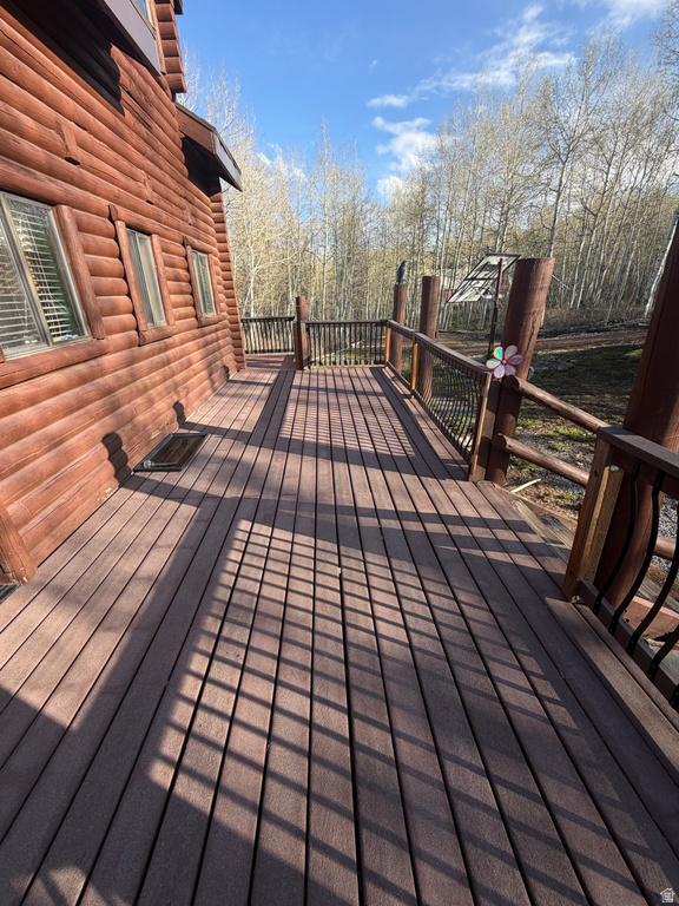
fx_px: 366
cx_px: 340
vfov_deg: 102.1
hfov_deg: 85.7
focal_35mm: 14
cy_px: 453
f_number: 2.2
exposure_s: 1/514
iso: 40
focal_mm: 2.22
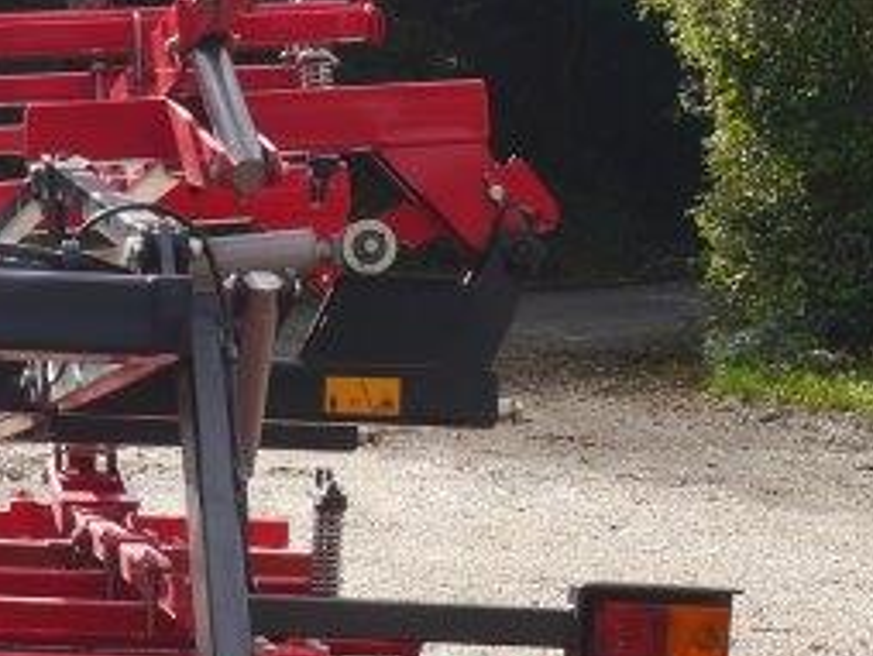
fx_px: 3256
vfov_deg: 11.5
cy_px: 488
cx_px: -316
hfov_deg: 14.5
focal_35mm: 129
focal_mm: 16
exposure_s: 1/320
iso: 160
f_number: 6.3
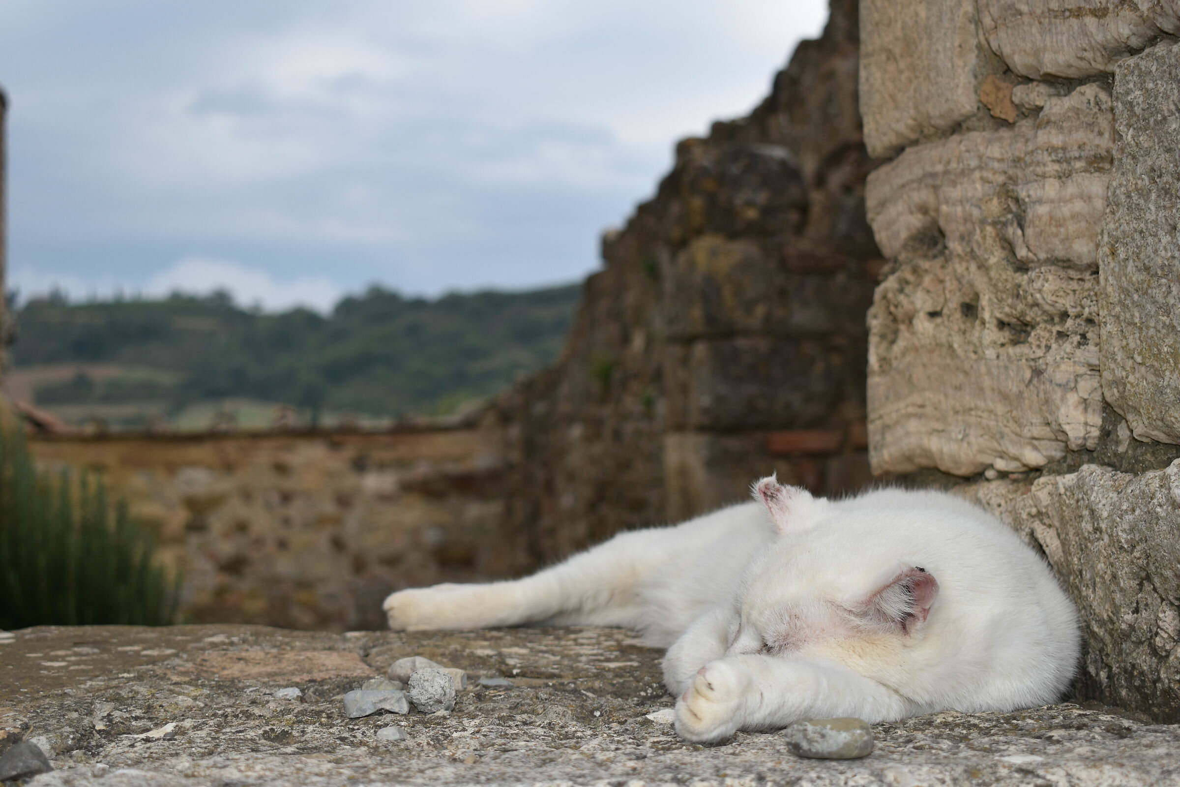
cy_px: 394
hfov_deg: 33.4
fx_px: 1967
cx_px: 590
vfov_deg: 22.6
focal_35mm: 60
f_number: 5.6
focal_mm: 40
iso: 100
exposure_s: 1/125
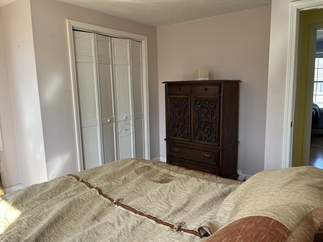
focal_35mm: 26
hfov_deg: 67.3
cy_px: 121
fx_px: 243
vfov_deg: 53.1
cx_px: 162
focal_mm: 5.1
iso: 64
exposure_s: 1/122
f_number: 1.6
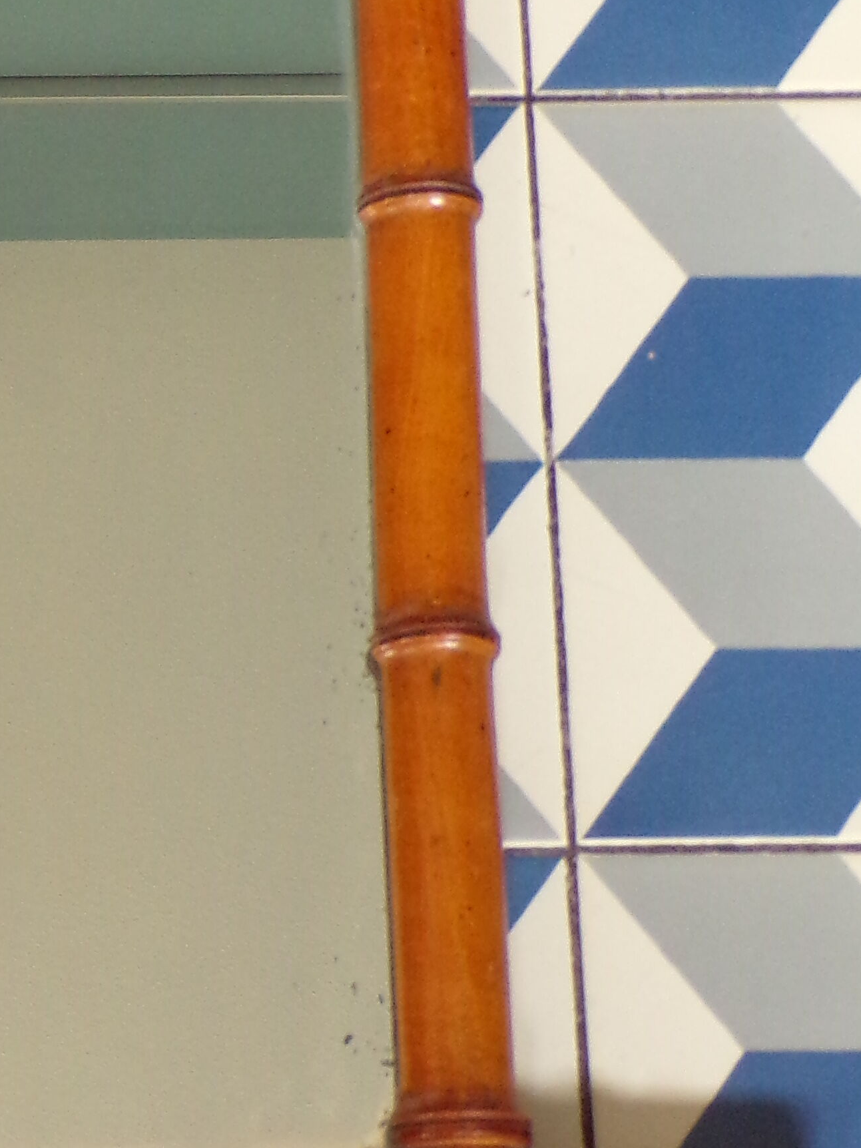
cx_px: -177
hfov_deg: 11.1
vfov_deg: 15.0
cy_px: 333
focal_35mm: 131
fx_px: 4344
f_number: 3.5
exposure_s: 1/17
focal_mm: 8.7
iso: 296
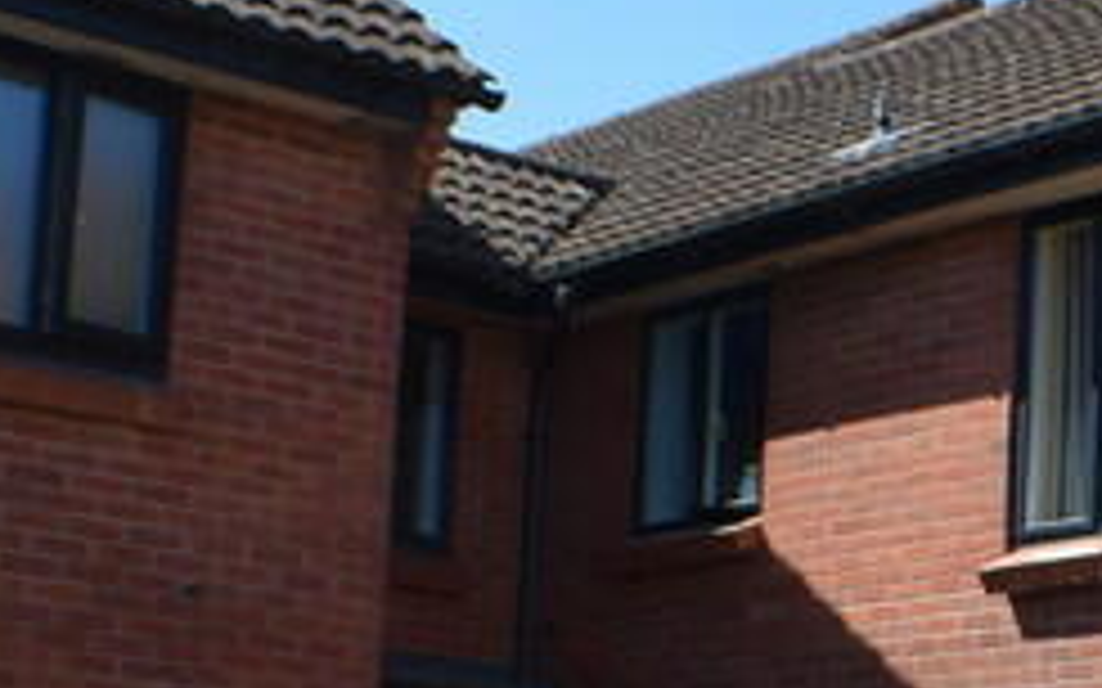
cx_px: 1273
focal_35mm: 115
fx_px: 3453
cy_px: 717
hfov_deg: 17.4
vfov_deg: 11.3
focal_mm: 18
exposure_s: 1/250
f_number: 8
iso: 200
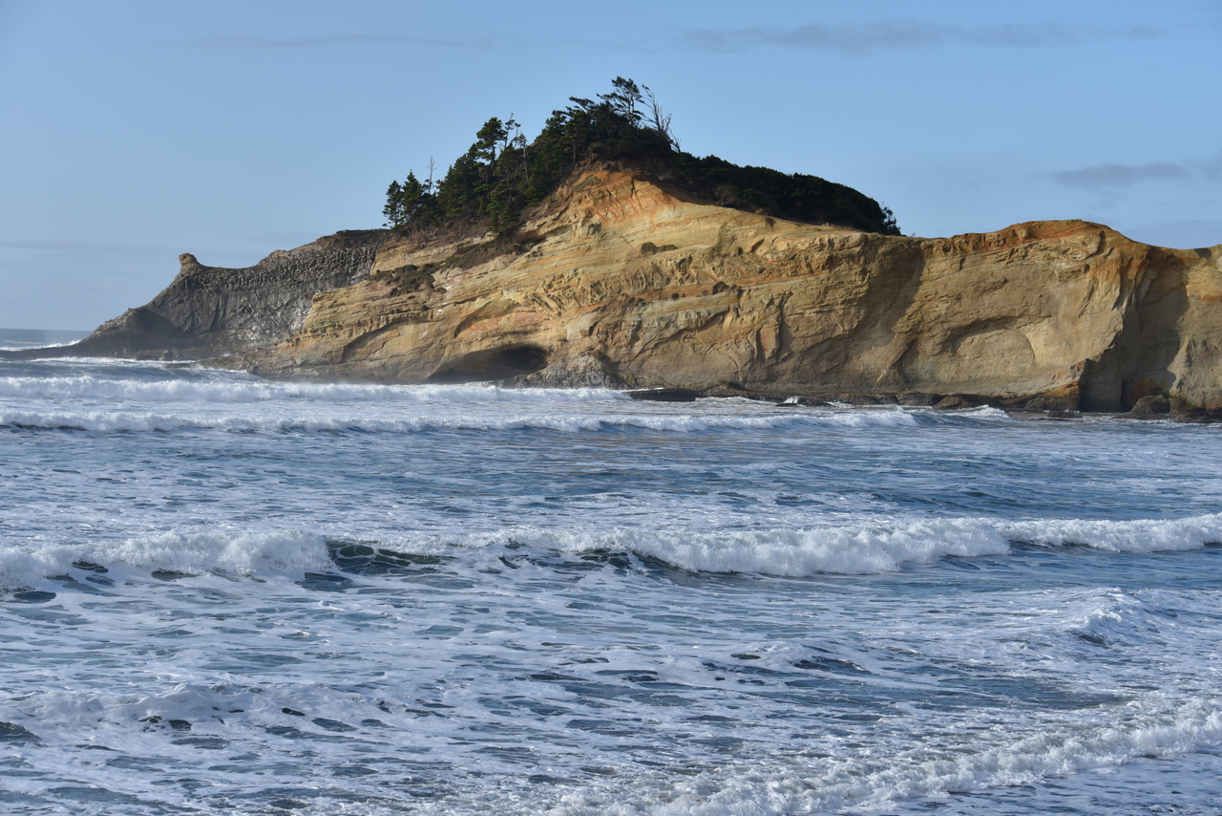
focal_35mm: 85
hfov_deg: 23.9
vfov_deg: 16.1
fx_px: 2886
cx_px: 611
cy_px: 408
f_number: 9
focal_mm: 85
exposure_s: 1/320
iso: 100
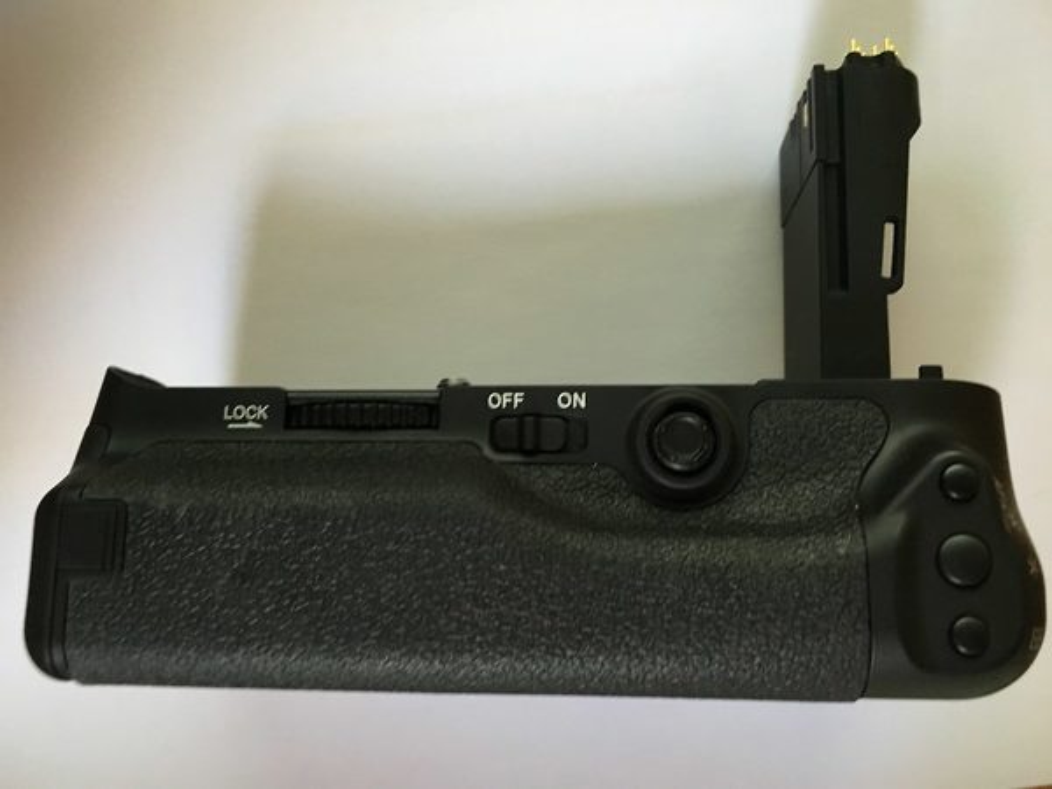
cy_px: 394
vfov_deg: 48.2
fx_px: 881
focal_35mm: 29
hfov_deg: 61.7
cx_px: 526
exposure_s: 1/20
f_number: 2.2
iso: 200
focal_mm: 4.15
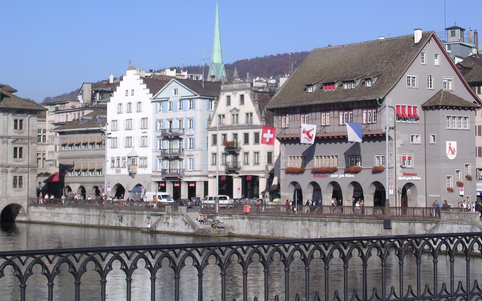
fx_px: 1169
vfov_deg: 14.7
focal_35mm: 89
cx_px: 239
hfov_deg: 23.3
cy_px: 114
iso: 100
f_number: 4
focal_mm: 12.3
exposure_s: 1/656
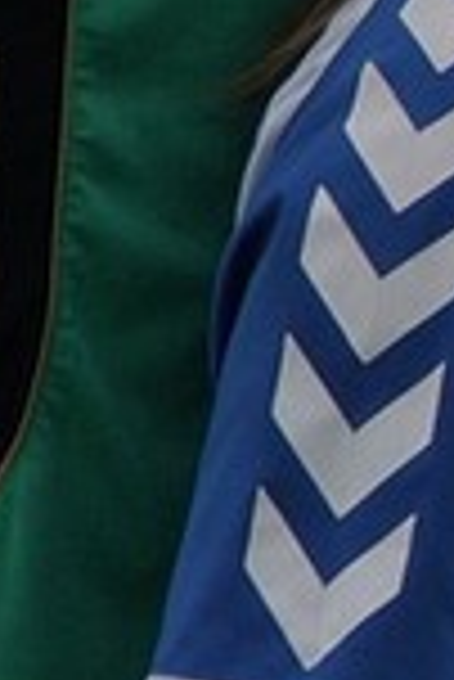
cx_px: 503
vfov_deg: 1.3
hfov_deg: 0.8
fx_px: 30686
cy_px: 63
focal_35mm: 1626
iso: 200
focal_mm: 160
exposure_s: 1/250
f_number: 7.1
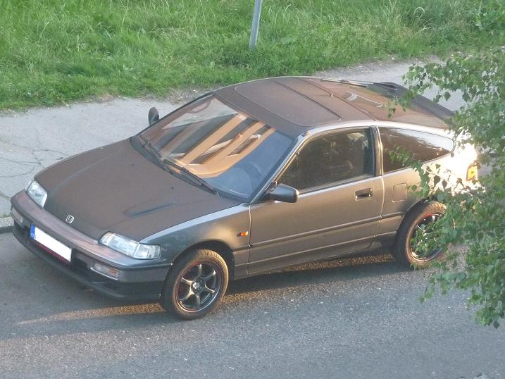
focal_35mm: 257
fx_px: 3750
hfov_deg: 7.7
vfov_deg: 5.8
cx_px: 252
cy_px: 190
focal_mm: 32.3
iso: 400
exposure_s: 1/50
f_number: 4.8
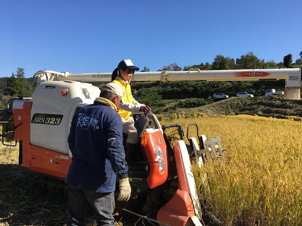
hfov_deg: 61.7
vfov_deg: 48.2
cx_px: 151
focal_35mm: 29
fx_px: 253
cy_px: 113
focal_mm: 4.15
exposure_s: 1/1166
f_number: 2.2
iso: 25
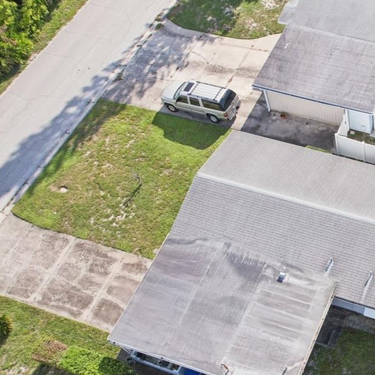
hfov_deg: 33.6
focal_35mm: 45
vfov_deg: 36.6
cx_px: 393
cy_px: 285
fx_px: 552
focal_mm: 8.38
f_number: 2.8
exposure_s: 1/1000
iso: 130
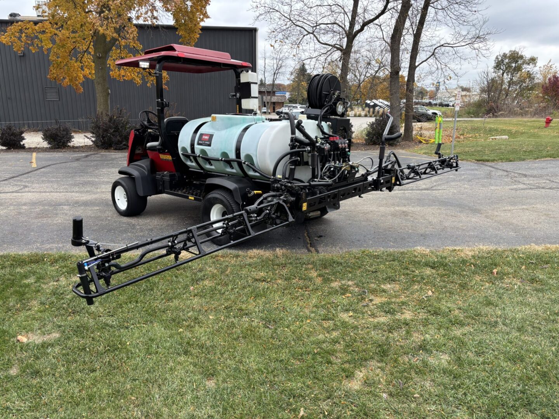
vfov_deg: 53.1
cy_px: 210
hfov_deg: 67.3
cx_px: 280
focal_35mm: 26
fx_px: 420
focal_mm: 5.96
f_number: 1.6
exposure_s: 1/318
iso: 50
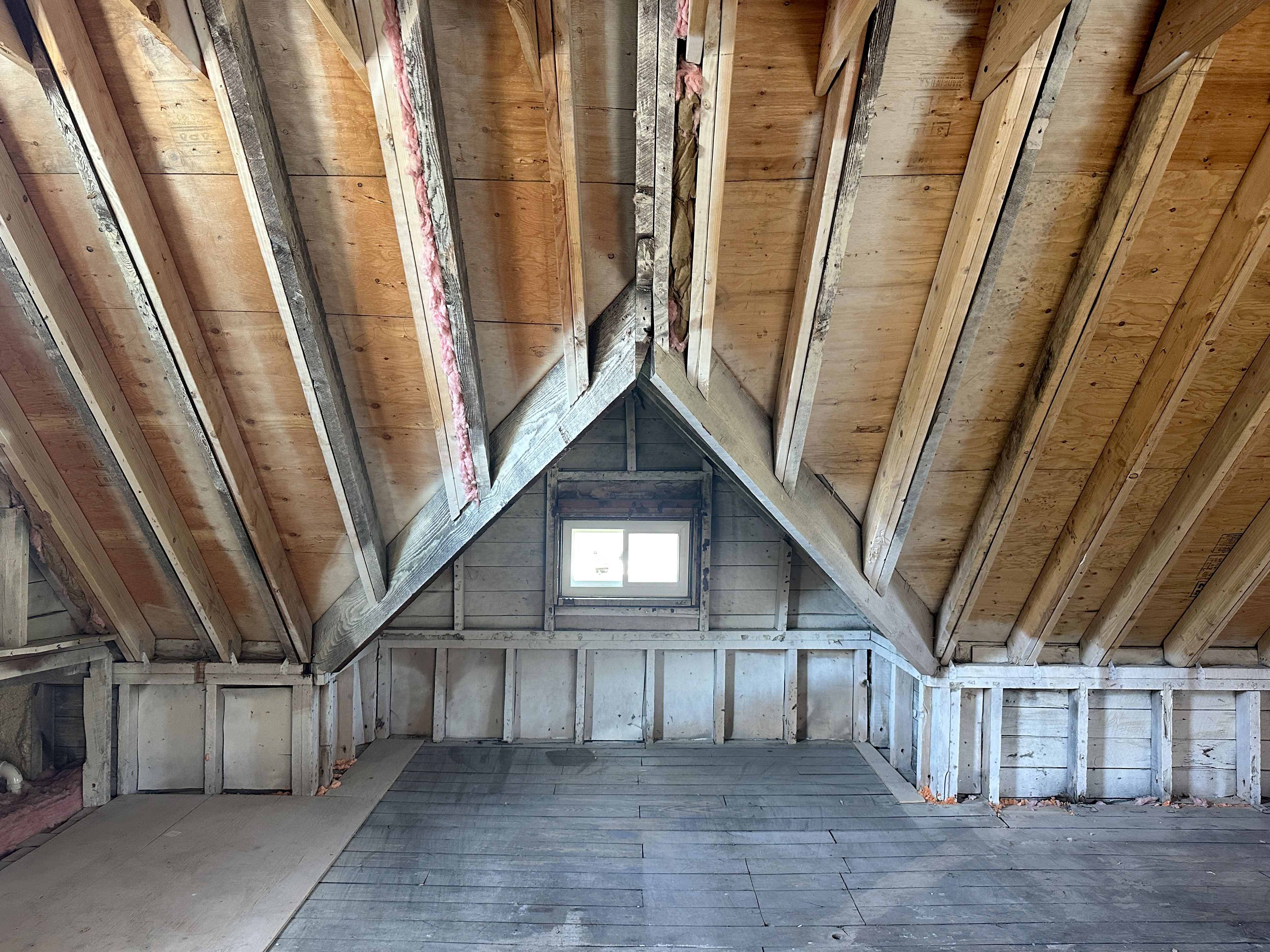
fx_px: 881
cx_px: 635
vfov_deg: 56.8
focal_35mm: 24
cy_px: 476
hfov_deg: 71.6
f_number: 1.78
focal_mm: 6.86
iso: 320
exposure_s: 1/60
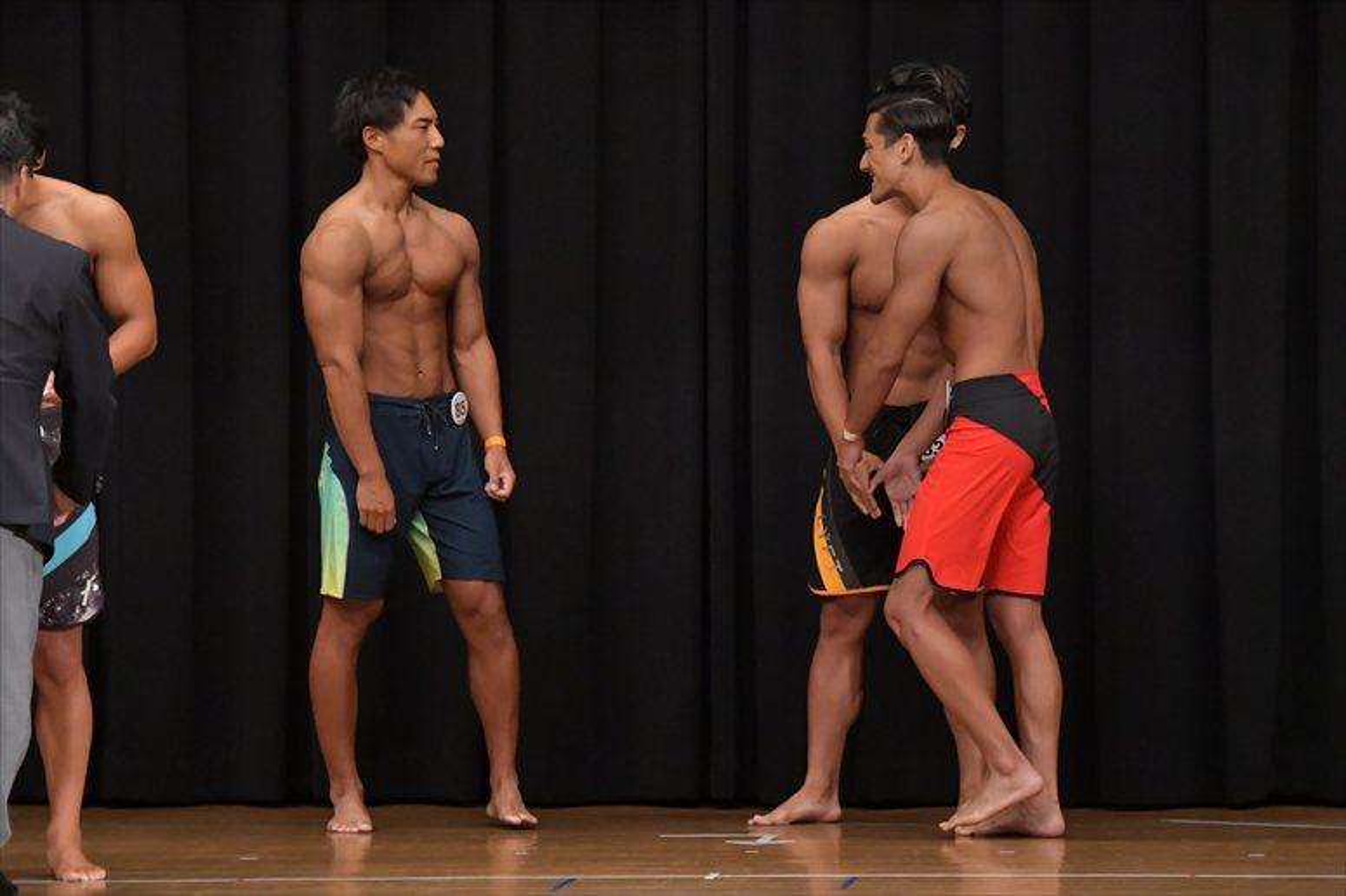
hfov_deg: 8.1
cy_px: 448
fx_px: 9530
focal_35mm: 255
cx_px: 673
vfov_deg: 5.4
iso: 6400
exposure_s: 1/400
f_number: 5.6
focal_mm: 170
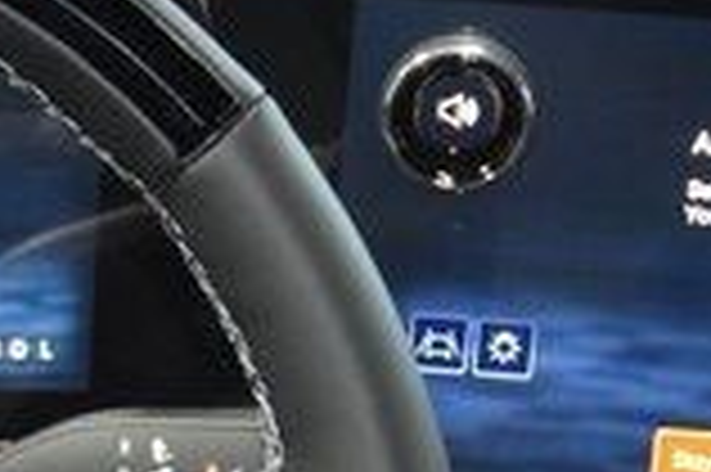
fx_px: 4084
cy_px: 686
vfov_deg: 6.5
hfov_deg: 9.6
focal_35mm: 207
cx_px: -410
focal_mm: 34
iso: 3200
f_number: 4
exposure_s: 1/40
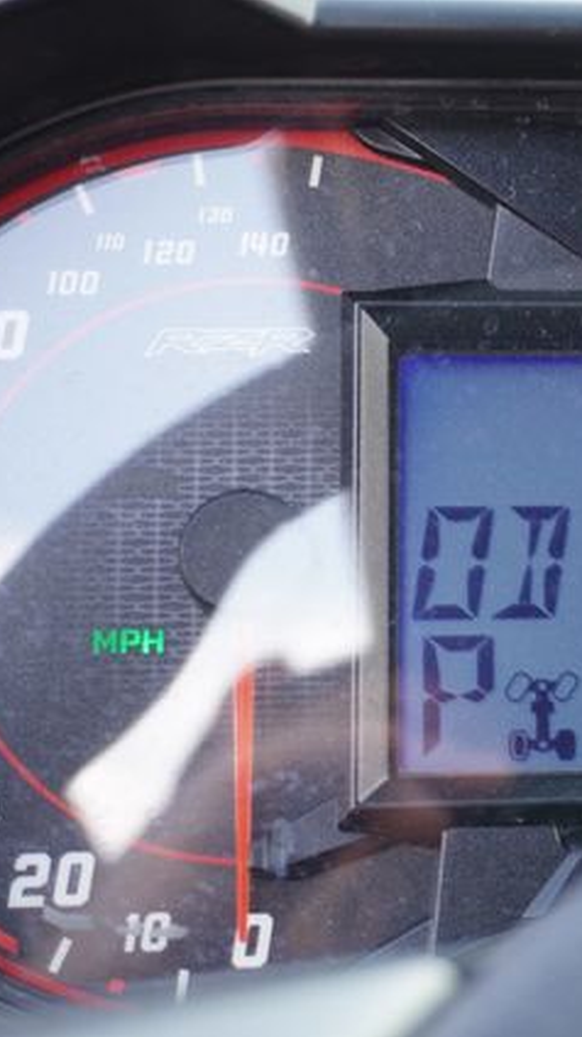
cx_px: 770
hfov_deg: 15.1
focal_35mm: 76
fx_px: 2088
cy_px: 521
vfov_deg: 27.9
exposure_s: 1/60
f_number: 5
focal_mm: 32
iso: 250
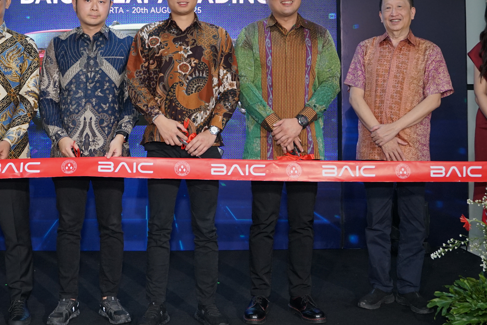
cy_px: 102
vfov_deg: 27.3
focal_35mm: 49
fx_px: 663
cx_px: 163
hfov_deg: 39.9
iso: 800
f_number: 3.2
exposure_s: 1/125
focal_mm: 28
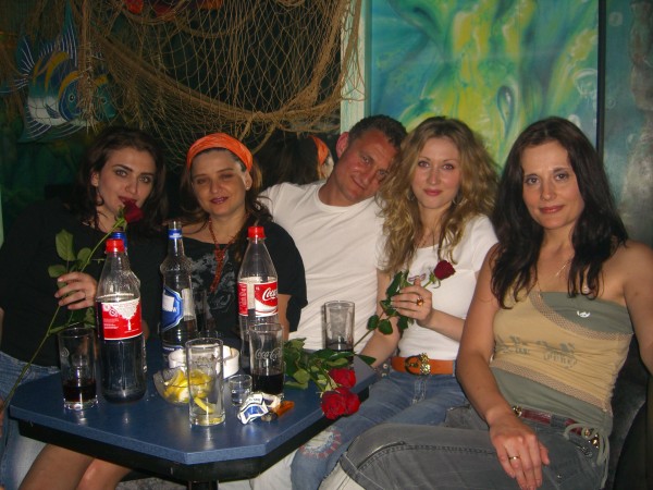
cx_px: 326
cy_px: 245
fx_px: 717
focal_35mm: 38
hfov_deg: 49.0
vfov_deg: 37.7
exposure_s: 1/60
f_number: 2.8
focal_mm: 7.9
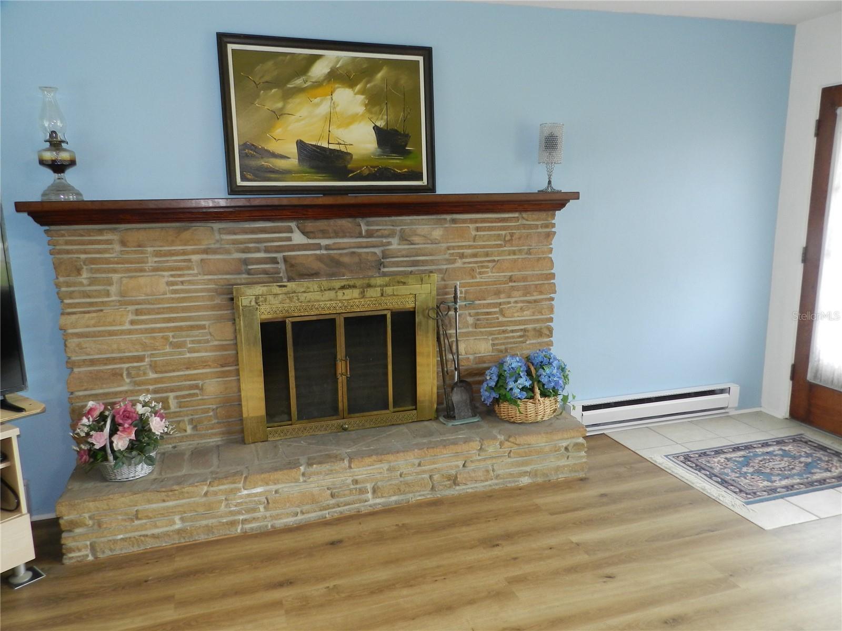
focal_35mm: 25
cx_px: 421
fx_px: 608
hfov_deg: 69.4
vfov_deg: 54.9
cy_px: 316
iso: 200
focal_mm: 4.5
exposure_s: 1/30
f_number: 3.5
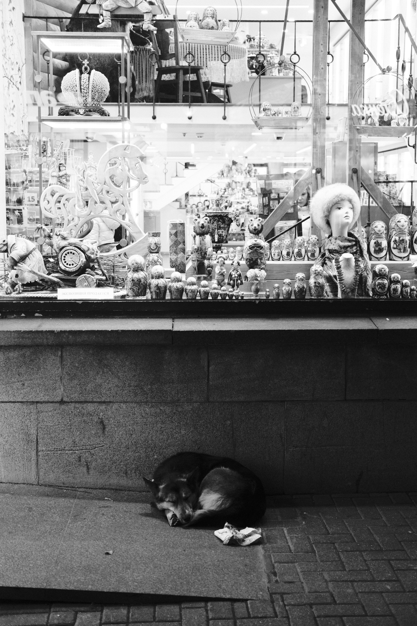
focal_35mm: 53
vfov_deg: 37.5
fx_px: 921
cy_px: 313
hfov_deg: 25.5
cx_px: 208
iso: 6400
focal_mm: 35
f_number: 3.6
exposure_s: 1/320
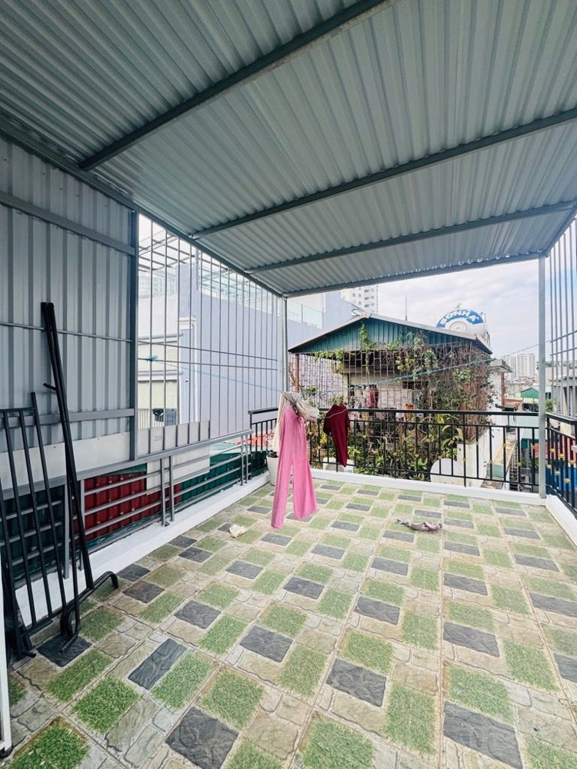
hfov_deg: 85.7
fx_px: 311
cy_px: 384
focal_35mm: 14
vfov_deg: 102.1
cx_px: 288
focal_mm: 2.22
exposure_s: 1/318
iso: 40
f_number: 2.2
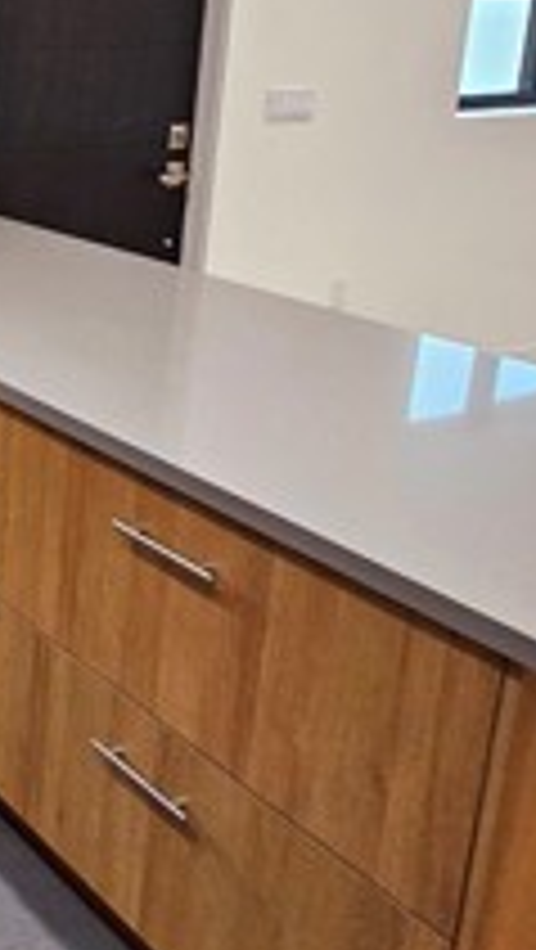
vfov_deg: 46.0
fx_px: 1084
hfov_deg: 20.7
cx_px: -392
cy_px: 261
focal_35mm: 43
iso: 200
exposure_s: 1/60.2
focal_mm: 2.2
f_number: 2.2
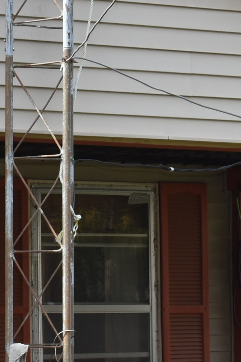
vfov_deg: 12.2
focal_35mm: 168
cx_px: -226
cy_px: 275
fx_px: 1688
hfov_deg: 7.8
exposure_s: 1/160
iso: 100
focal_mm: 24
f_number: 6.3
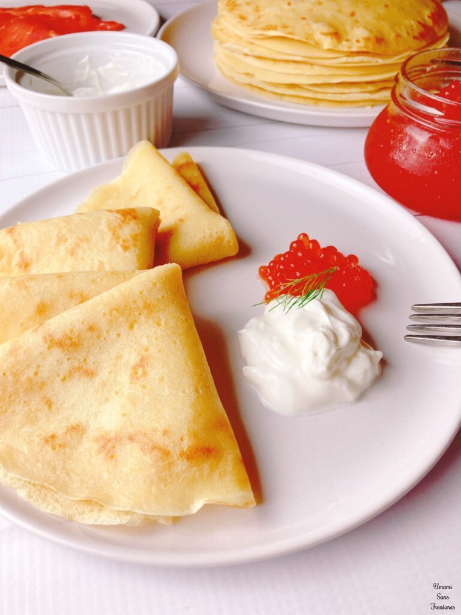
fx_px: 497
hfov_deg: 49.7
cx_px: 230
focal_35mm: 28
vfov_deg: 63.4
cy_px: 308
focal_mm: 3.99
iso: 32
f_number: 1.8
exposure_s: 1/100
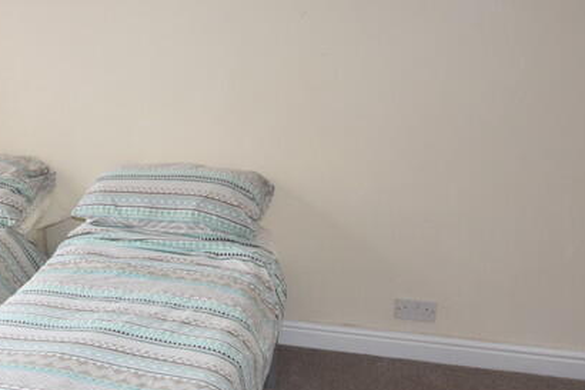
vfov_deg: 32.4
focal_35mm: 41
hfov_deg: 44.2
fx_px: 670
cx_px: 93
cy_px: 225
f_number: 5.6
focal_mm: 11
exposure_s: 1/125
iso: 560
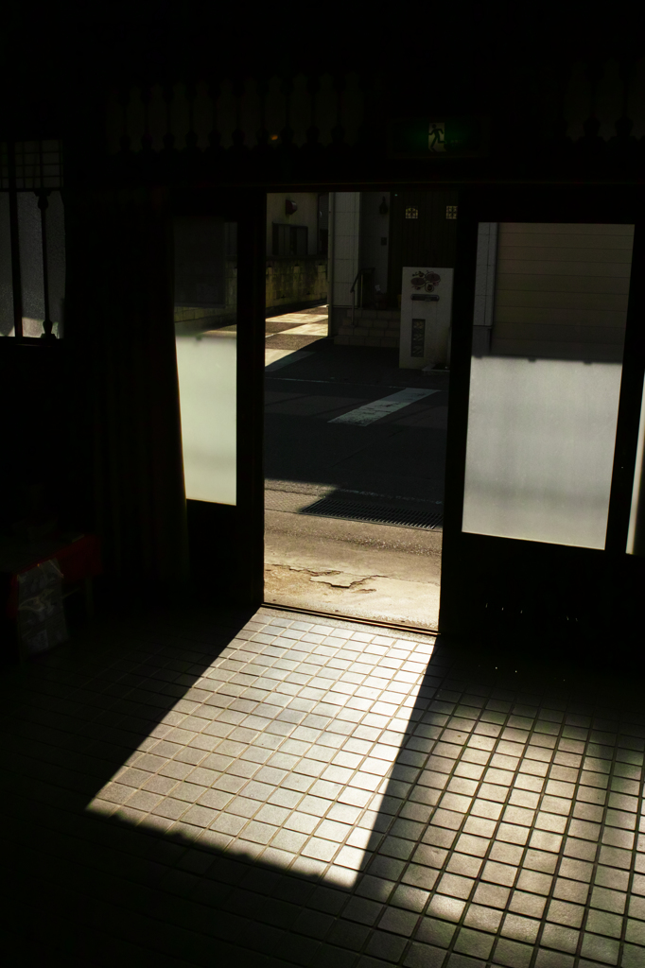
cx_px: 322
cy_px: 484
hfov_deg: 29.8
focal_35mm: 45
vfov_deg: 43.6
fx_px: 1210
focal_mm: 30
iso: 100
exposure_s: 1/640
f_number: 10
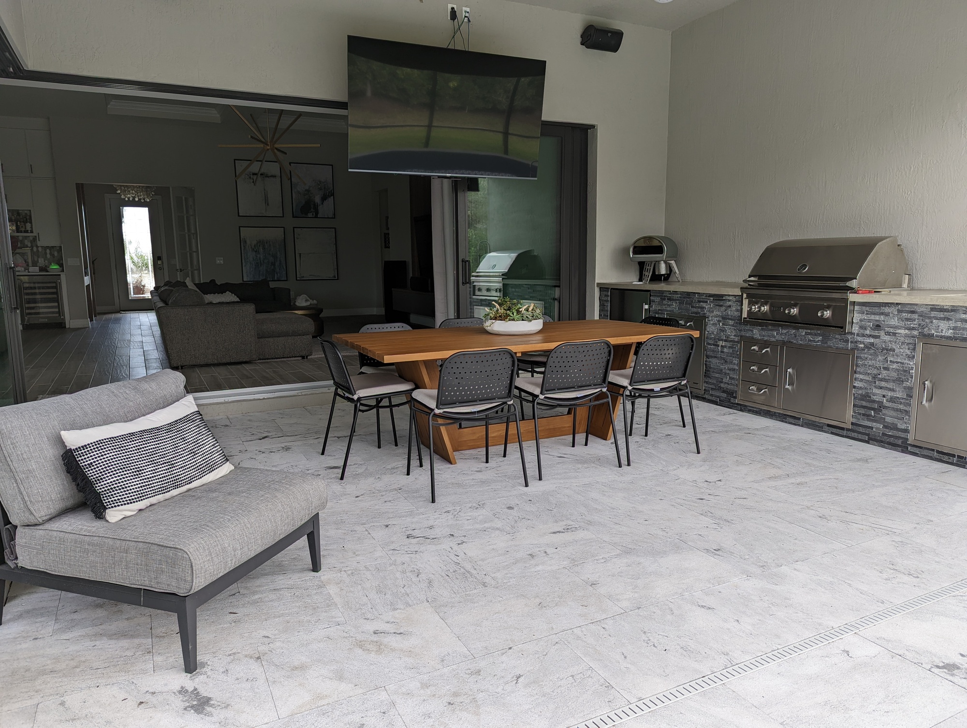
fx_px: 671
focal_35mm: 24
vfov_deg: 56.9
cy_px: 364
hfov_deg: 71.5
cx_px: 484
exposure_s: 1/205
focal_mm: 6.81
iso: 40
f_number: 1.85
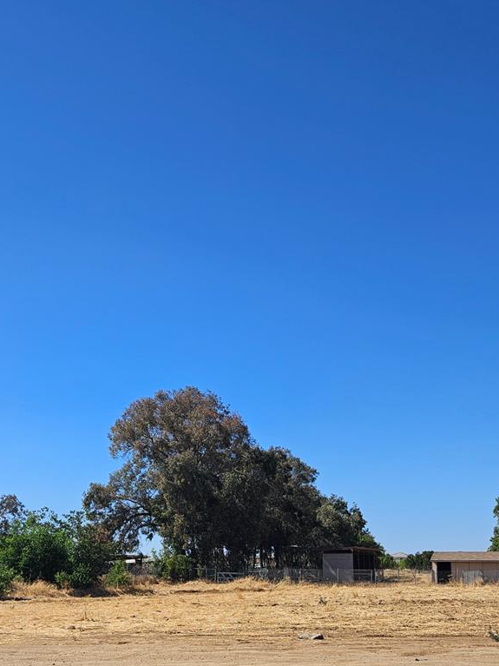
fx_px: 865
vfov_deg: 41.0
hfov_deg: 31.9
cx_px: 166
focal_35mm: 45
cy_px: 491
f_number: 1.8
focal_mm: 5.4
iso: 25
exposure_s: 1/2701
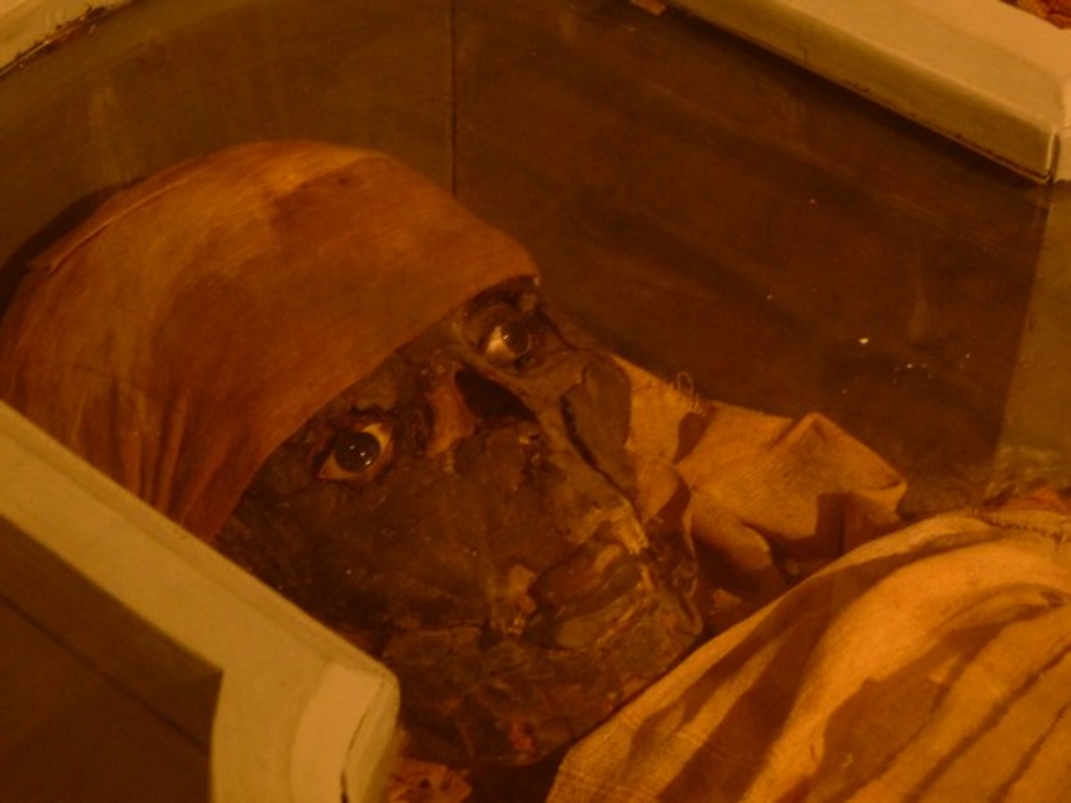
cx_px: 536
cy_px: 402
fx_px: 3187
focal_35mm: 103
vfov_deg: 14.4
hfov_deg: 19.1
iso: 400
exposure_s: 1/8
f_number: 4.7
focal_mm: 17.5
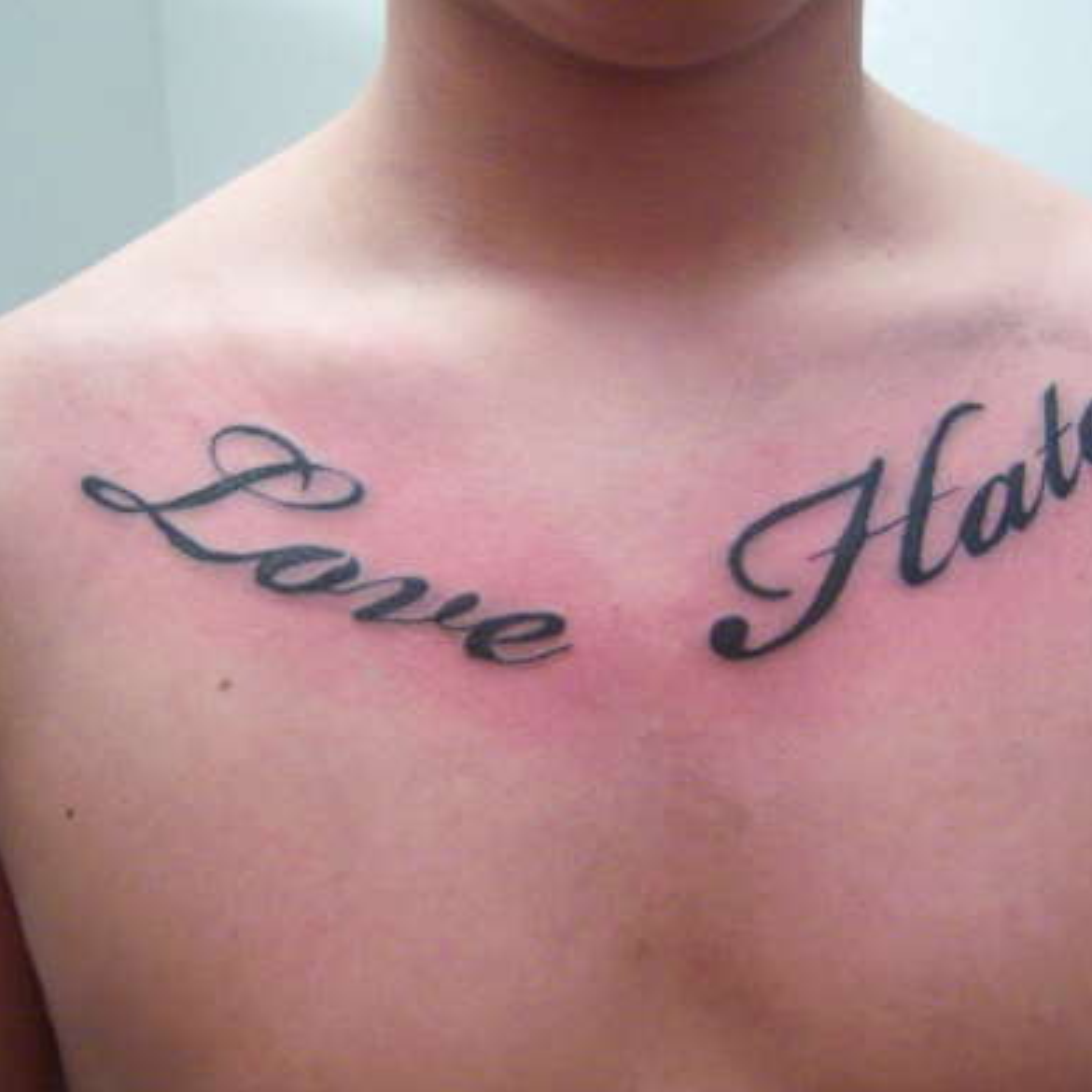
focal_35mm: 49
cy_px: 582
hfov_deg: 34.6
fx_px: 1749
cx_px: 652
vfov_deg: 34.7
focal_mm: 7.5
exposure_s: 1/40
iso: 400
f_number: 2.8
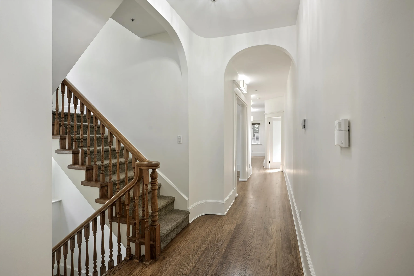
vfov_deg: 73.8
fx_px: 184
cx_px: 207
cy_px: 138
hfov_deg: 96.7
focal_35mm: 16
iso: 160
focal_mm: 16
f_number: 9
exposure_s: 1
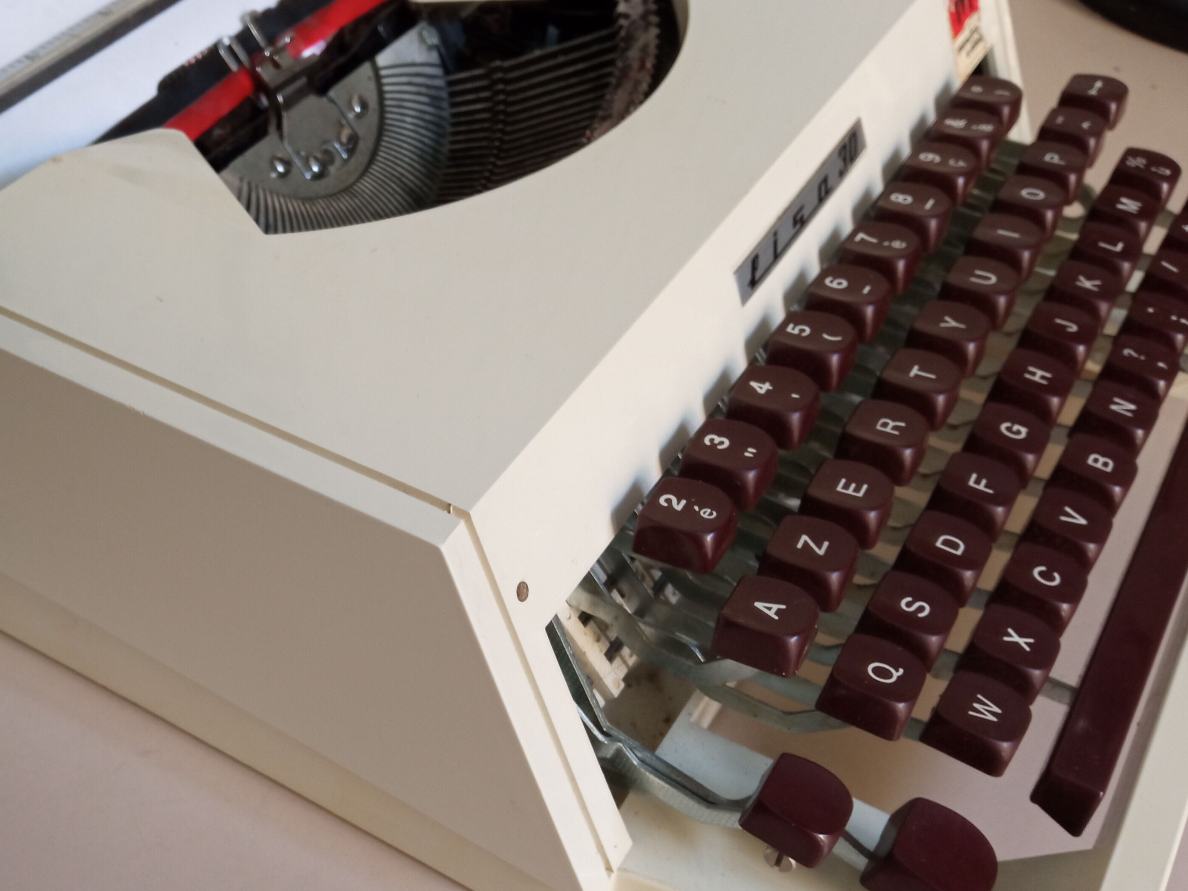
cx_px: 323
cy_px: 615
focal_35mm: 40
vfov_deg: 35.5
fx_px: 1373
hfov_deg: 45.5
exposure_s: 1/33.3
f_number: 2.2
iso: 189
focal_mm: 3.79
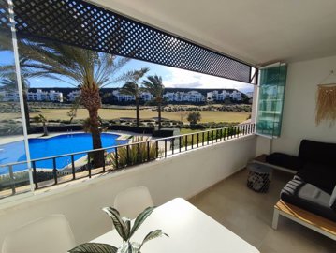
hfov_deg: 94.4
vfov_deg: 78.2
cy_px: 126
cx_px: 168
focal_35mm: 16
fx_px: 155
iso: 50
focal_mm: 1.65
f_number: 2.2
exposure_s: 1/1508
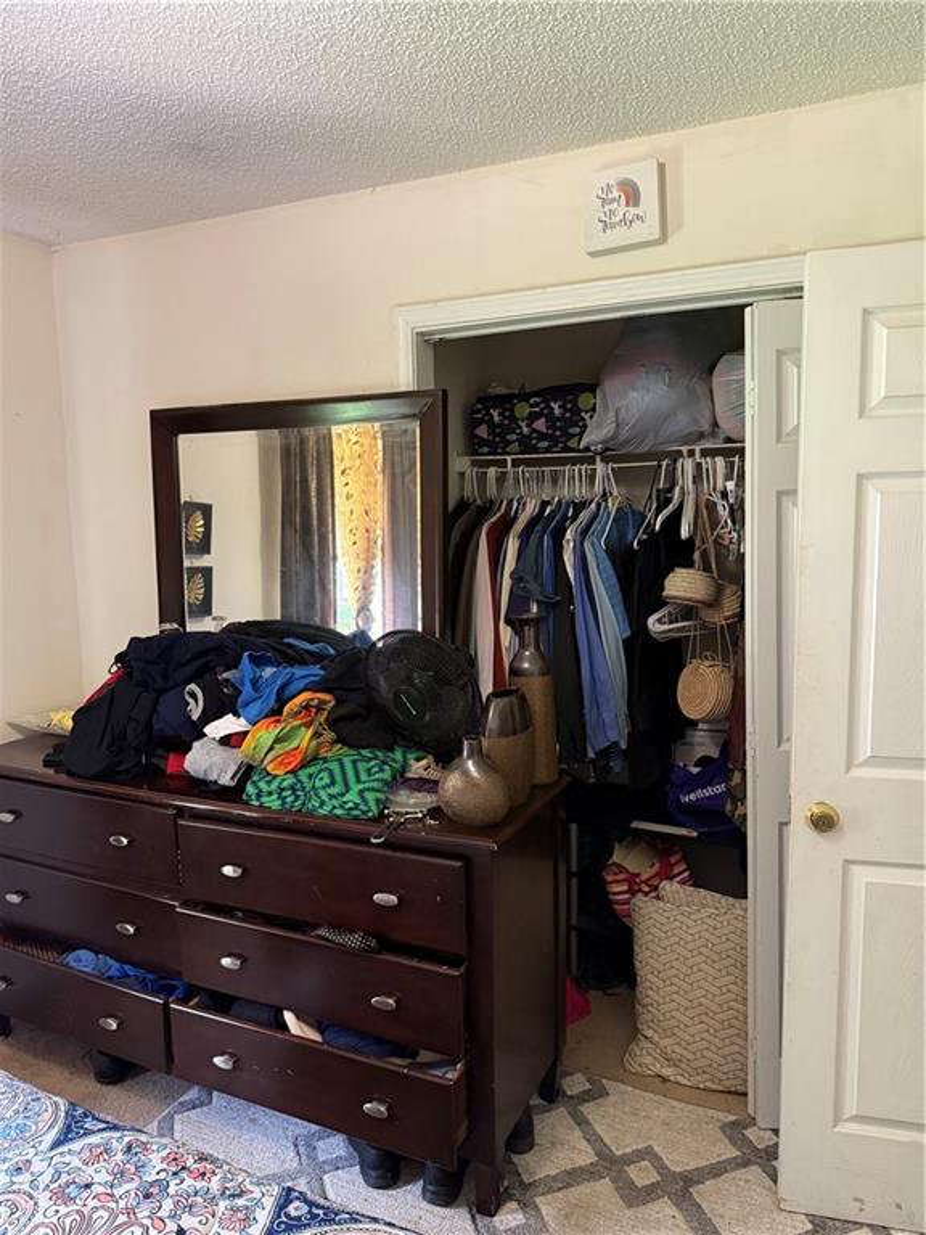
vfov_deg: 71.6
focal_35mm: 24
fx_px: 856
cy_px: 618
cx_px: 463
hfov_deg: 56.8
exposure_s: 1/40
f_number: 1.78
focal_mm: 6.76
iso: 640
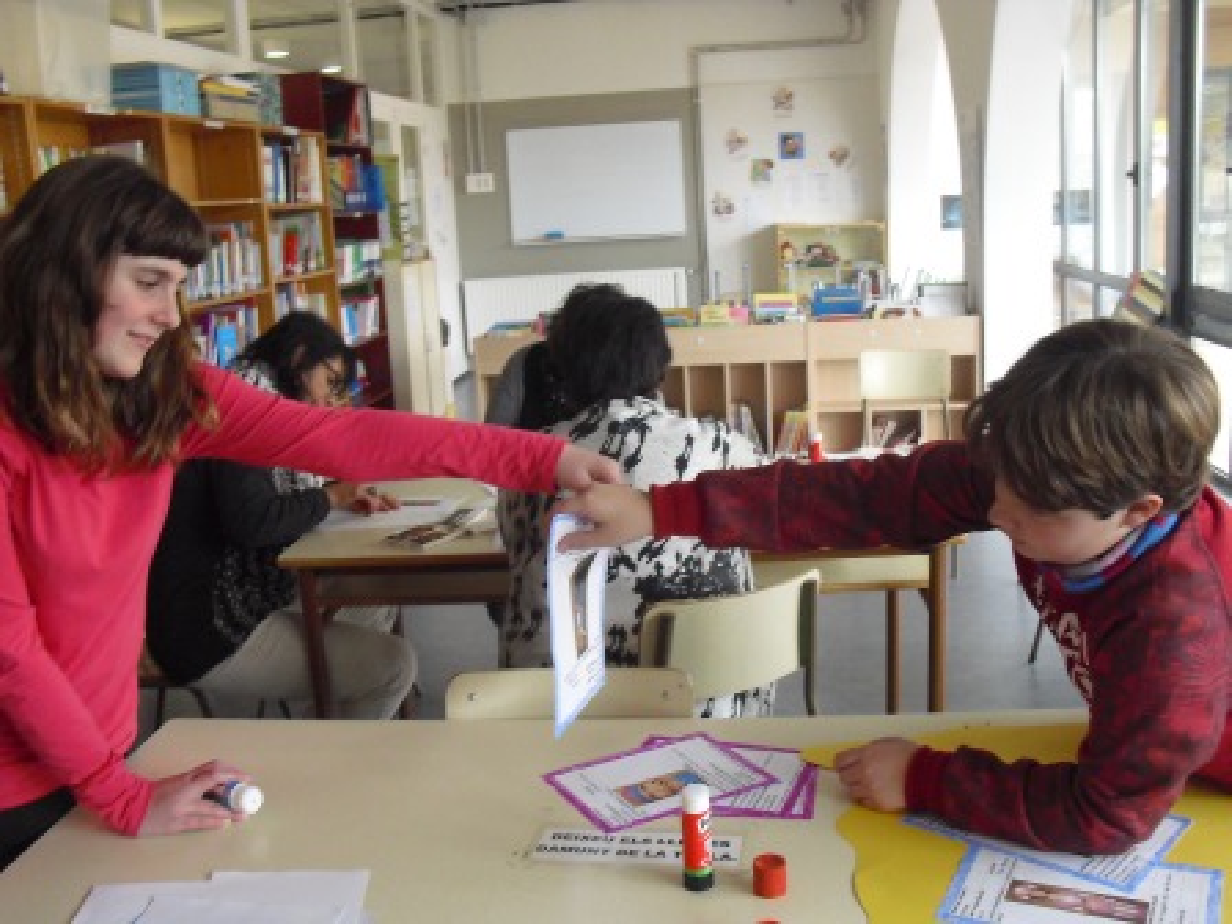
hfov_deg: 51.4
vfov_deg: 39.7
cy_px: 462
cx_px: 616
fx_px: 1281
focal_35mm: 36
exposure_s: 1/60
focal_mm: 6.3
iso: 400
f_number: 3.1
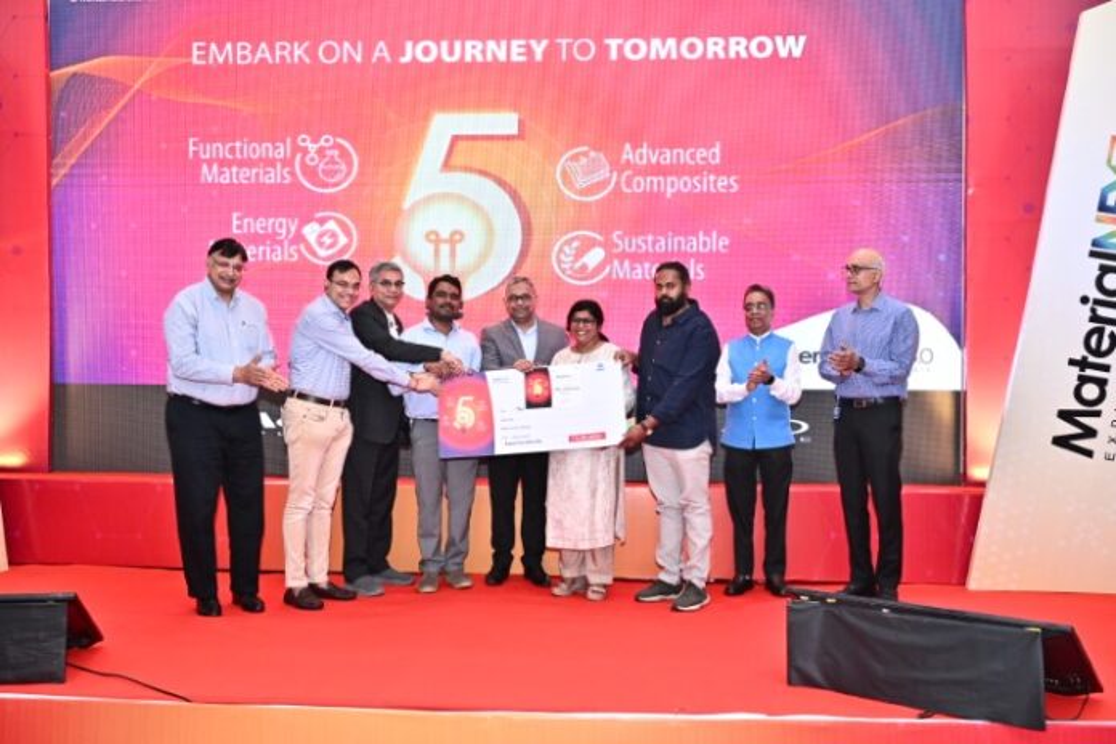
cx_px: 558
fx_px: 1038
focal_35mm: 34
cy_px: 372
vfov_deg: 39.4
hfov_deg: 56.5
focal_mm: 33.5
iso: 2500
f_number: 5.6
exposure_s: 1/125
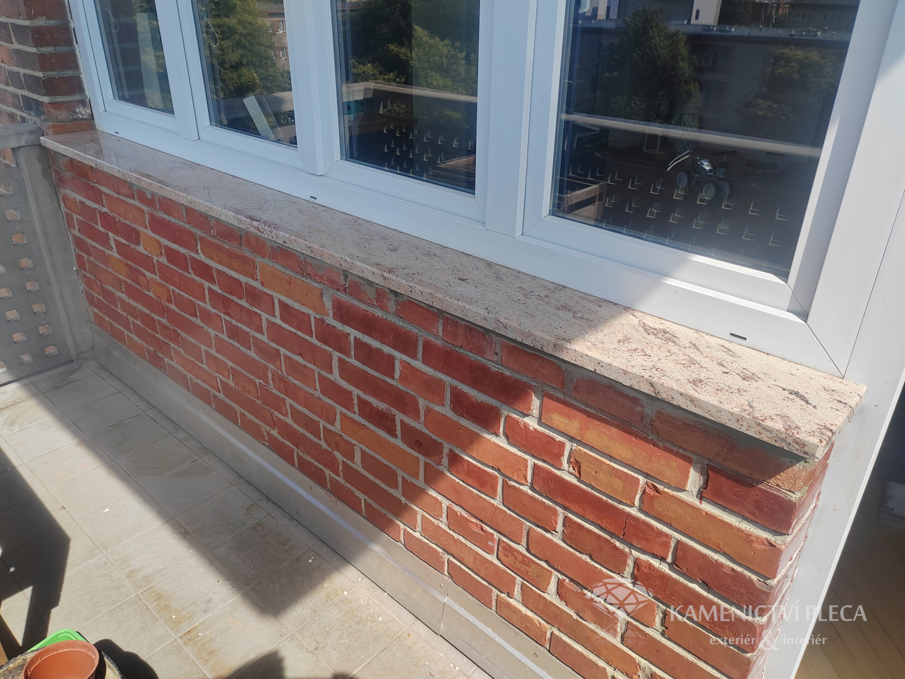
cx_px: 452
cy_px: 340
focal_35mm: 27
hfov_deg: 65.3
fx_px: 706
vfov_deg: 51.4
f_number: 1.9
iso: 100
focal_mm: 5.52
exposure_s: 1/1300
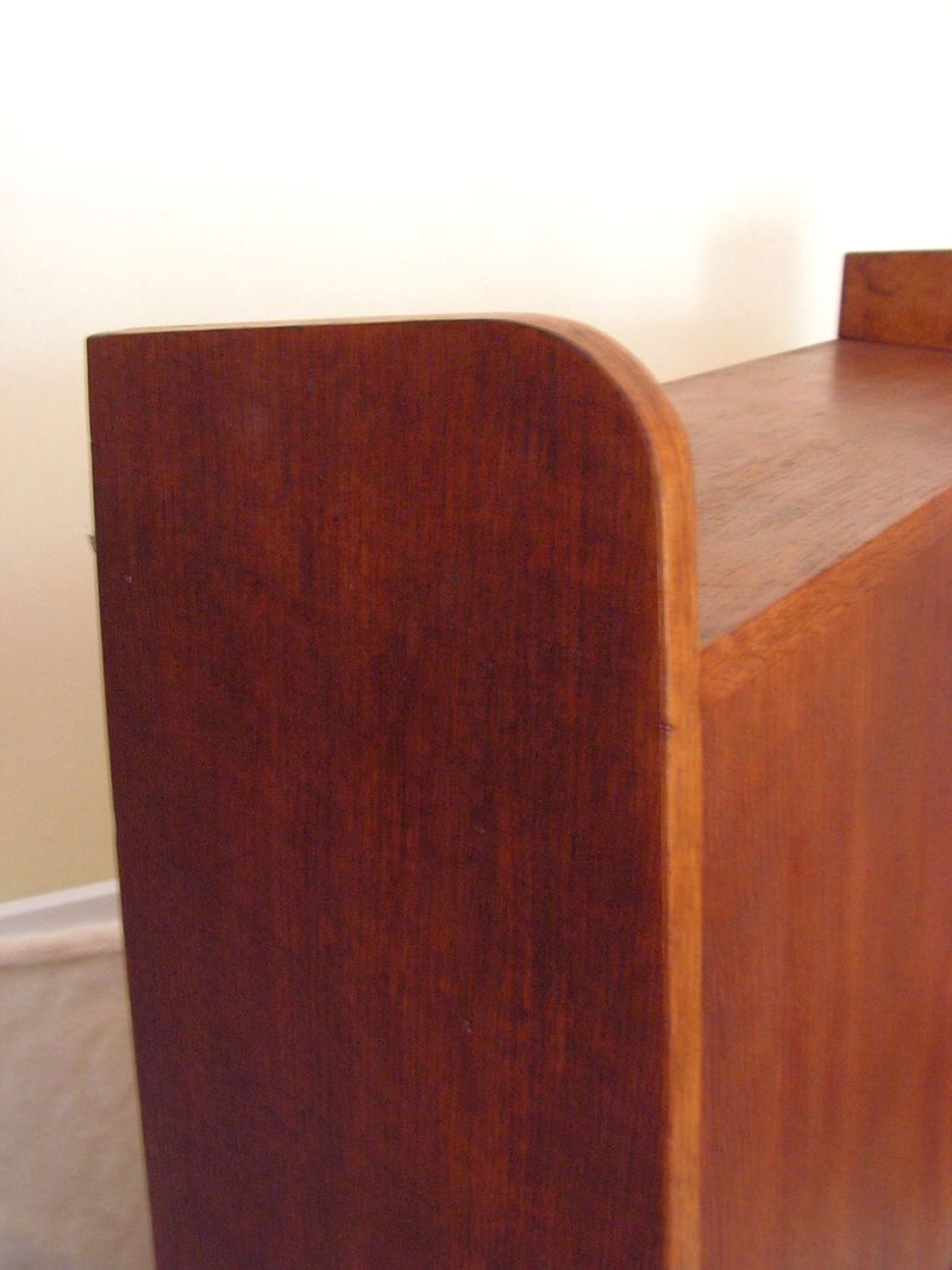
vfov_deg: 51.4
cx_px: 476
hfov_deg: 39.6
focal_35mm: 36
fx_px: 1320
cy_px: 635
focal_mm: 6
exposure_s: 1/3
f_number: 3.2
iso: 200
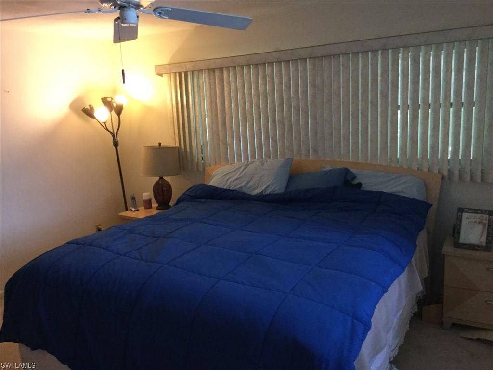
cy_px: 185
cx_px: 246
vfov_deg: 45.4
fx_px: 442
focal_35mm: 31
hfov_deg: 58.4
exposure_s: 1/24
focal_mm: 3.3
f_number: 2.4
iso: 200
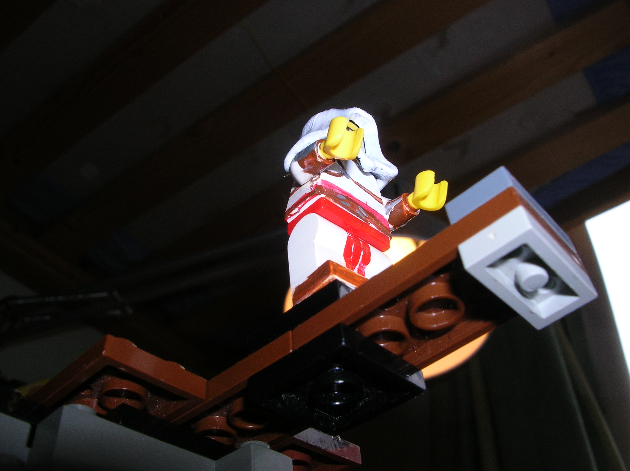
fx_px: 636
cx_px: 315
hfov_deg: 52.7
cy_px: 236
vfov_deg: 40.6
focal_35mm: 35
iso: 50
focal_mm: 5.8
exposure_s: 1/60.1
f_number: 5.6
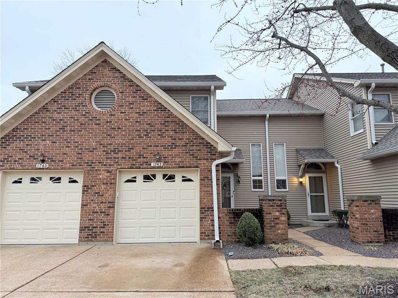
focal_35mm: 24
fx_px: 276
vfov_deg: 56.8
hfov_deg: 71.6
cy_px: 149
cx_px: 199
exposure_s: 1/121
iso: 160
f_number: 1.78
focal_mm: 6.76
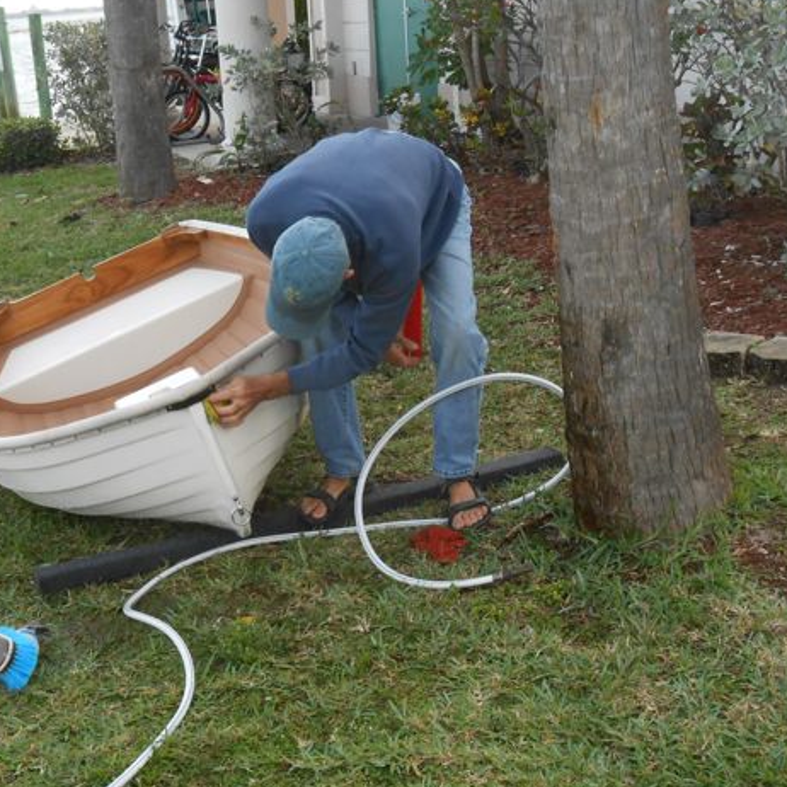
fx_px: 1543
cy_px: 388
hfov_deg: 28.4
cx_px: 261
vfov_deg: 28.6
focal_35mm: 60
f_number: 4.8
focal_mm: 8.8
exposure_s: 1/250
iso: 250
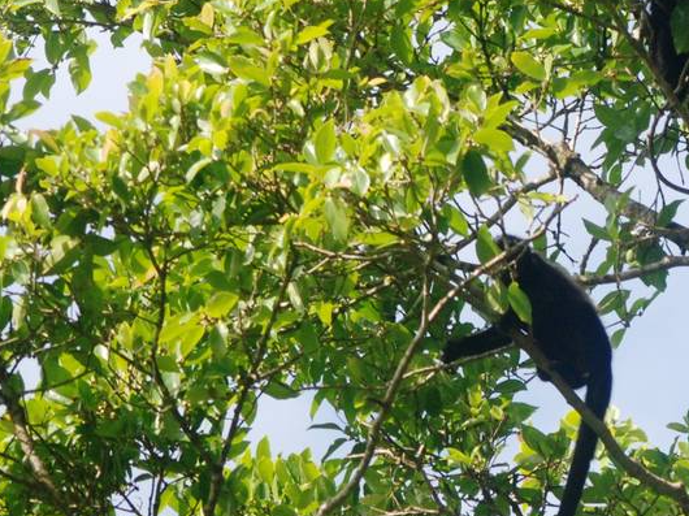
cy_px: 348
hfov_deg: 3.0
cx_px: 616
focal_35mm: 654
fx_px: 13011
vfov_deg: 2.3
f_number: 4.5
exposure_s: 1/1250
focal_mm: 150
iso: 400
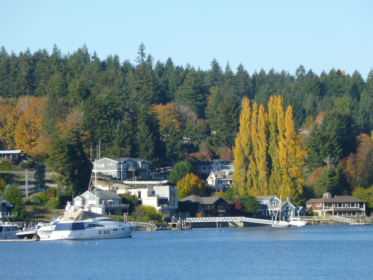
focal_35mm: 222
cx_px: 186
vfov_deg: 6.7
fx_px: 2392
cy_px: 140
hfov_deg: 8.9
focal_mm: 36
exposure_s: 1/160
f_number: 5.9
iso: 80
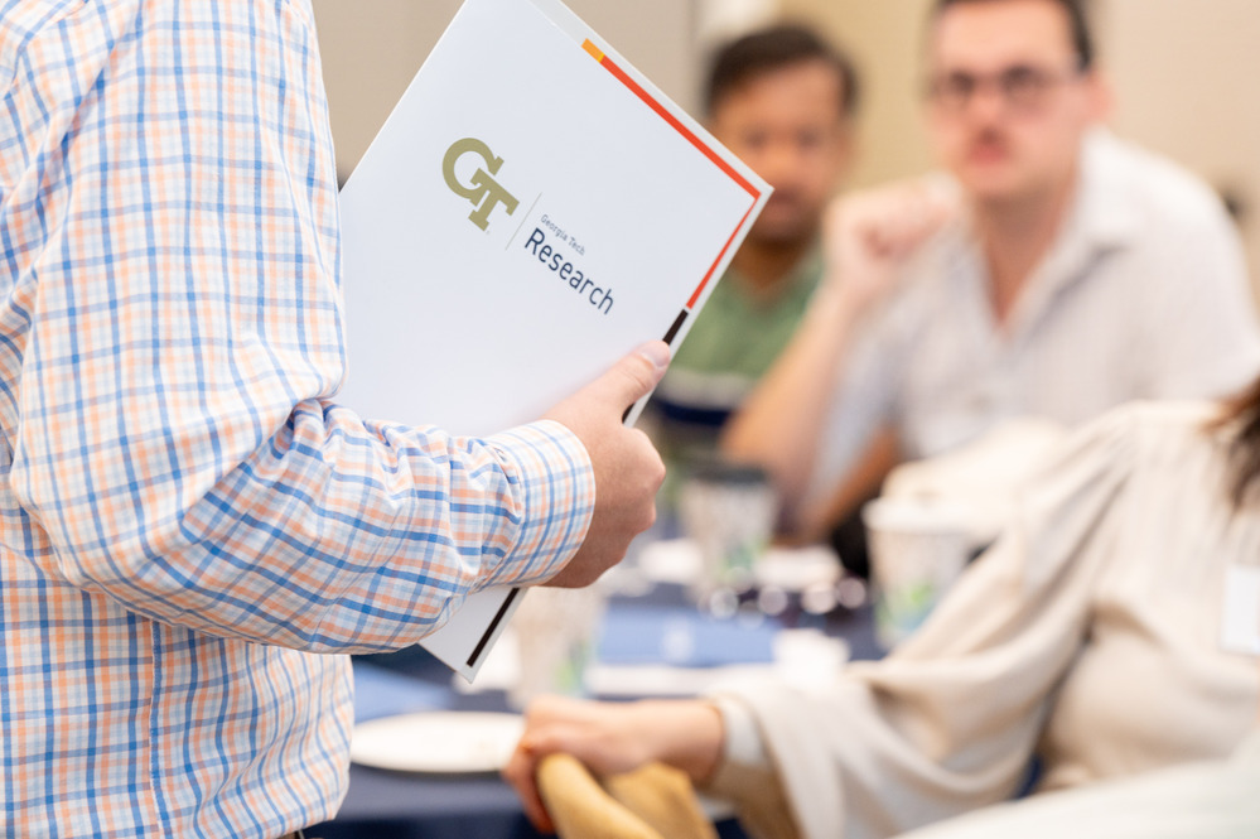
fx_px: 5422
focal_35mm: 155
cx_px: 630
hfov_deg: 13.3
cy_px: 420
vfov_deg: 8.8
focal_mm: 155
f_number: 4.5
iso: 800
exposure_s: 1/125
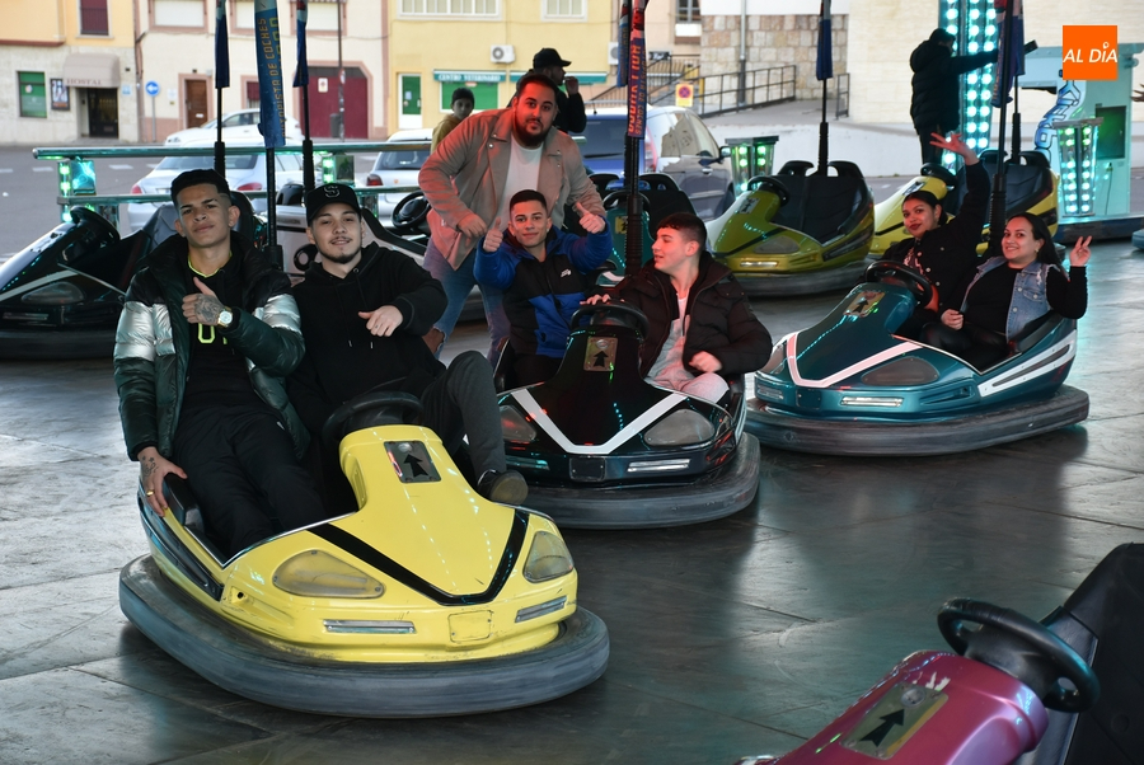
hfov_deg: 26.0
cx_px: 572
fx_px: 2481
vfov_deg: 17.5
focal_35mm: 78
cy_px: 382
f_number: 4.8
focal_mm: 52
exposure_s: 1/60
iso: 500
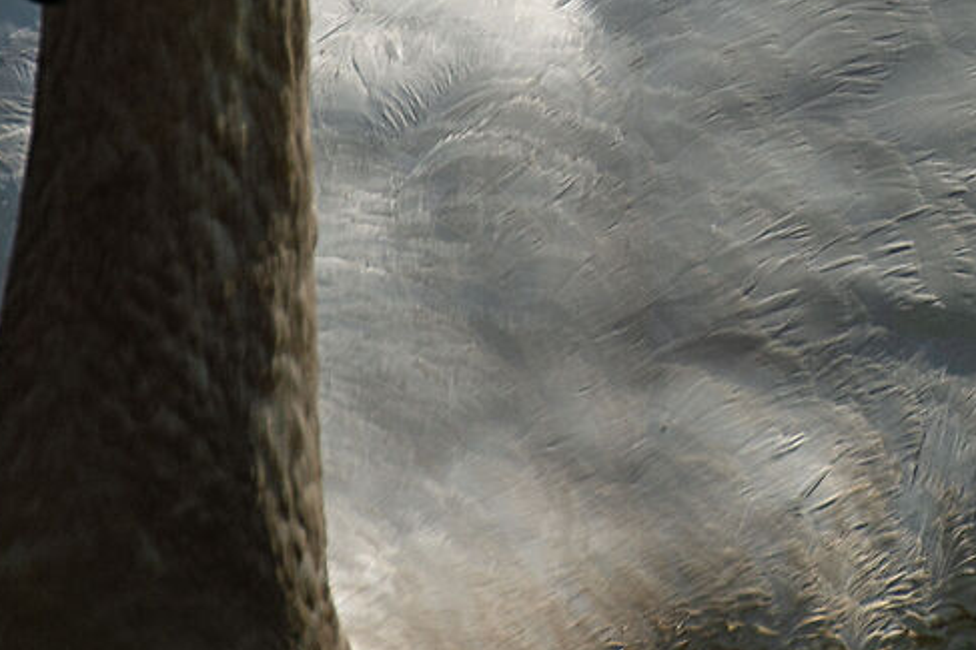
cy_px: -51
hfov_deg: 1.7
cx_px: 772
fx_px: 33377
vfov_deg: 1.1
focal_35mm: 1232
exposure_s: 1/2000
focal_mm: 250
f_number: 8
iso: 200
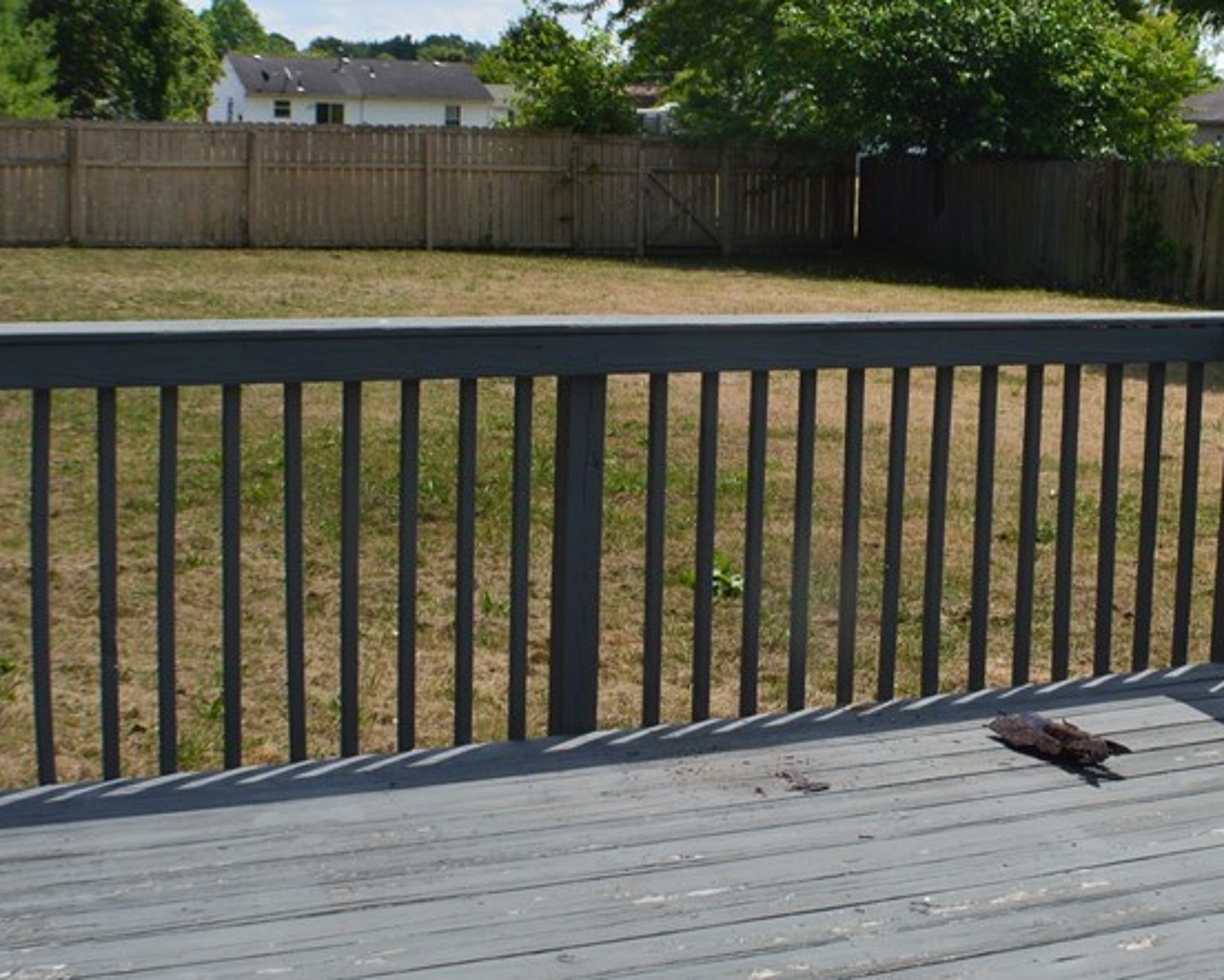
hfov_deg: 26.2
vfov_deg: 21.2
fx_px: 2609
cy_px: 366
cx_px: 855
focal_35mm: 72
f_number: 11
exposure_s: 1/400
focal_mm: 26
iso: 400
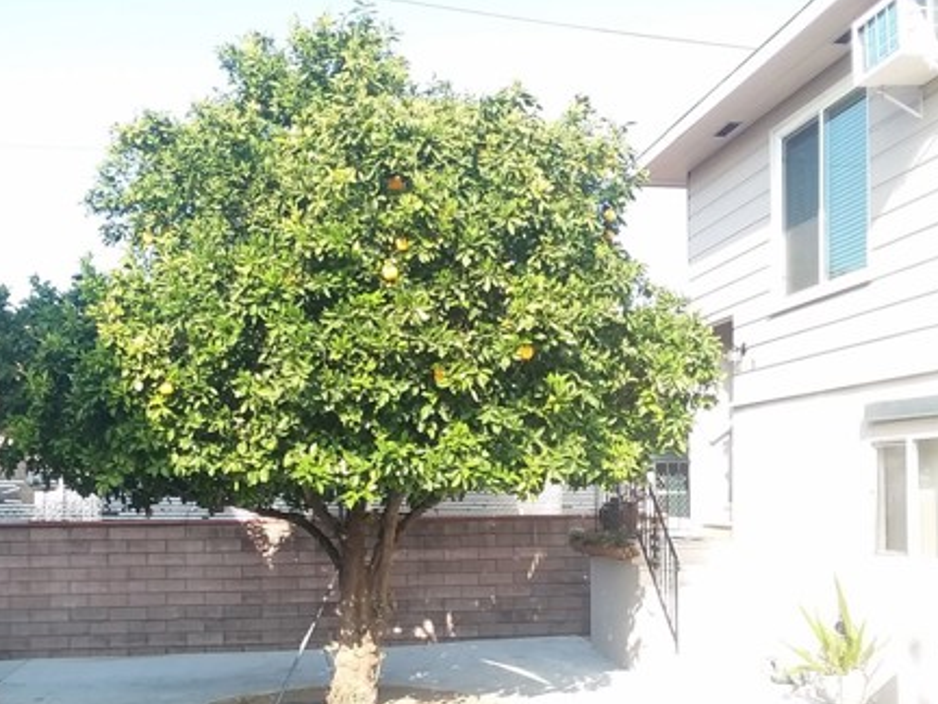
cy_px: 502
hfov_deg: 43.8
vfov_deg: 33.1
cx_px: 443
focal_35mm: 43
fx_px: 1165
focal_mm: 2.47
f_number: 1.9
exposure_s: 1/323
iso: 40
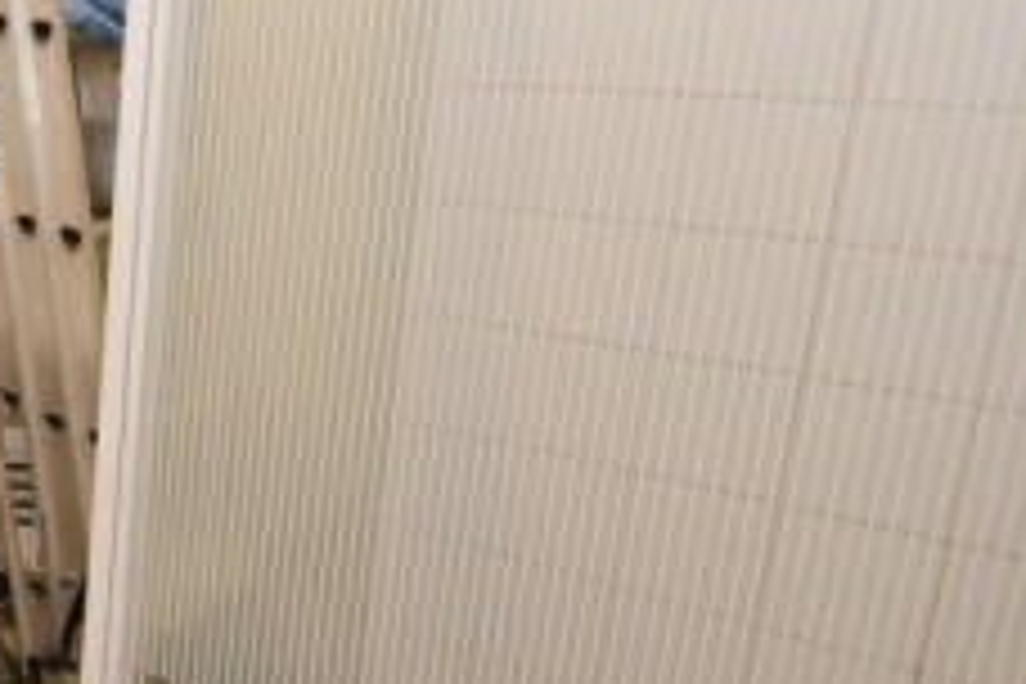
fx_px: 1225
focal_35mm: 43
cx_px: -178
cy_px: 290
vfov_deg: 31.1
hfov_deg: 36.2
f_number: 4
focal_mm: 10
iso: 800
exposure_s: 1/60
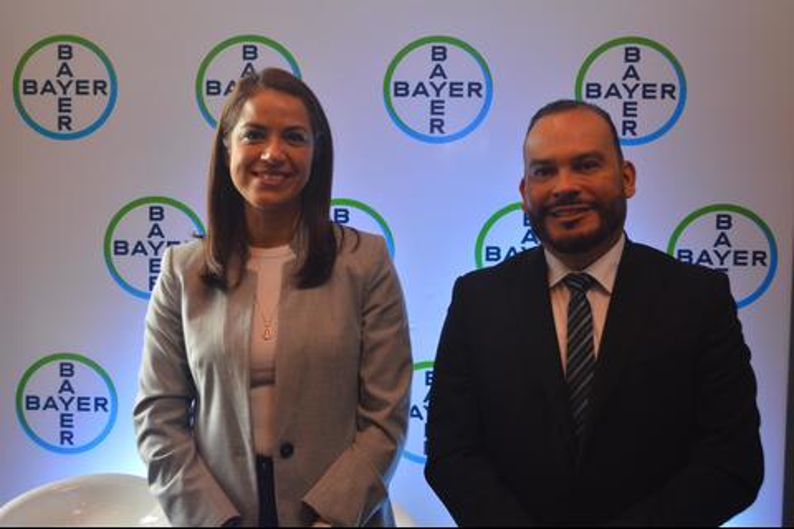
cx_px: 397
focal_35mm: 48
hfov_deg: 41.1
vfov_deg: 28.1
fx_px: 1059
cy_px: 264
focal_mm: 32
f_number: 4.8
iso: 720
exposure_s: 1/60
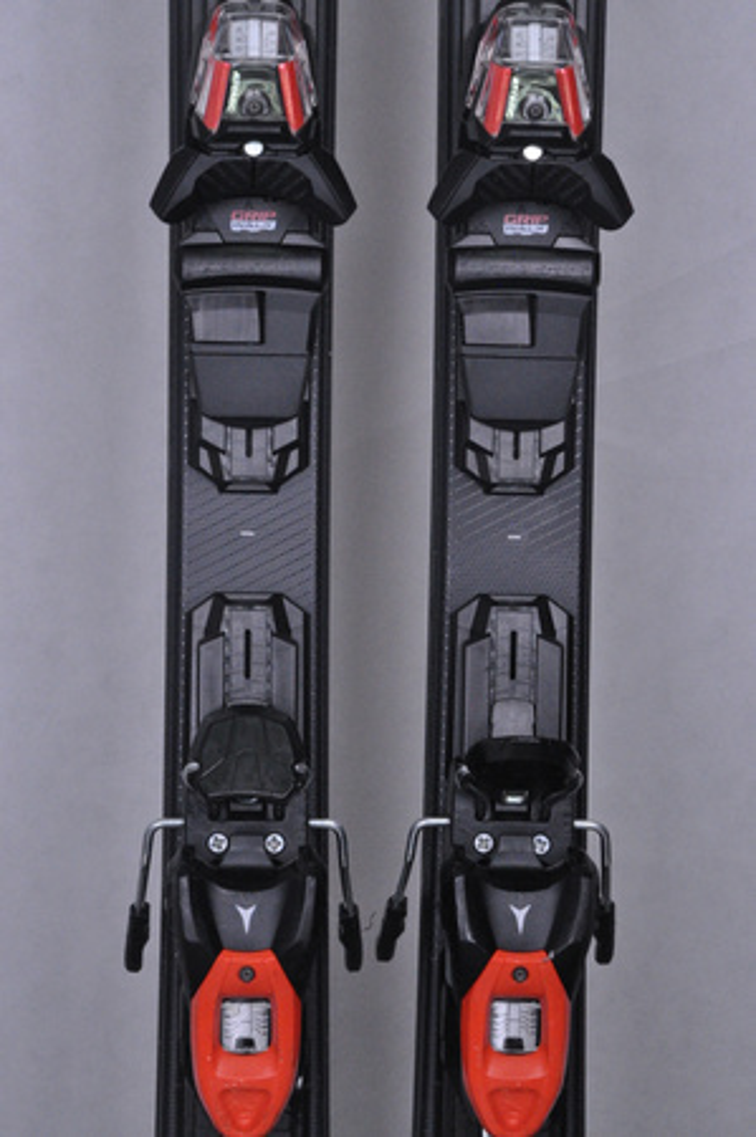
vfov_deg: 17.1
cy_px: 568
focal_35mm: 120
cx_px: 378
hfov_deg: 11.4
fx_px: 3788
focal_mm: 80
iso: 3200
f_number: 9.5
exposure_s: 1/125
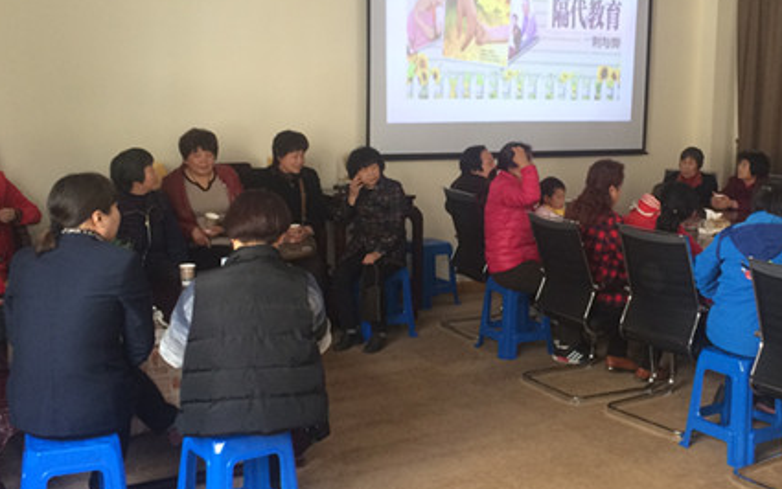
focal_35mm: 47
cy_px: 214
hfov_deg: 42.2
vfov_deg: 27.4
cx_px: 500
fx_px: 1002
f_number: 2.2
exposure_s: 1/33
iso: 160
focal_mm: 4.15
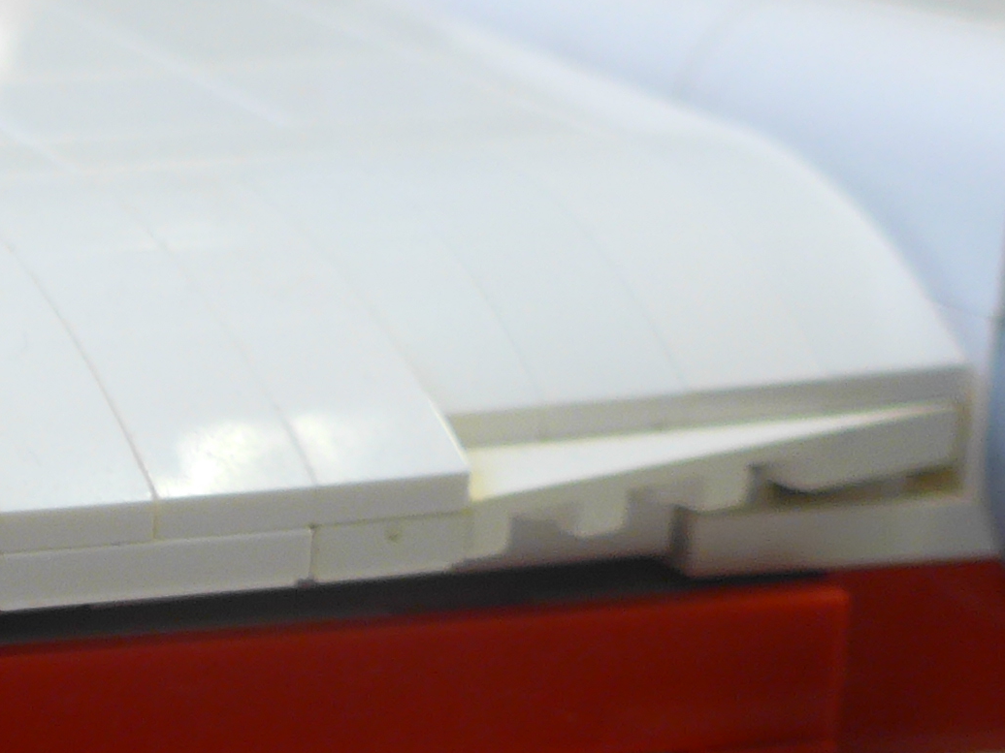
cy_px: 699
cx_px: -549
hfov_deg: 16.0
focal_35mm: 112
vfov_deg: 13.1
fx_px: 3252
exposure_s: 1/60
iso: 125
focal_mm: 6
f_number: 2
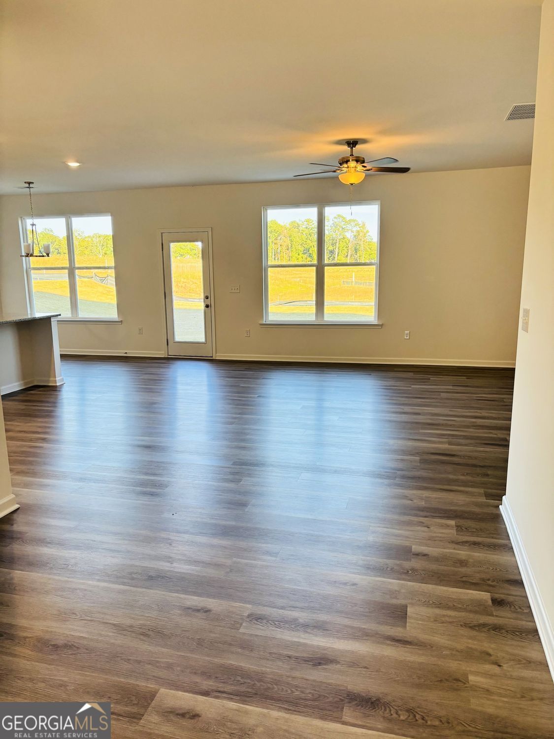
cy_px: 370
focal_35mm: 26
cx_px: 277
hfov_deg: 53.1
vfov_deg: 67.3
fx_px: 555
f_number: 1.6
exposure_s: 1/146
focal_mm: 5.96
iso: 64
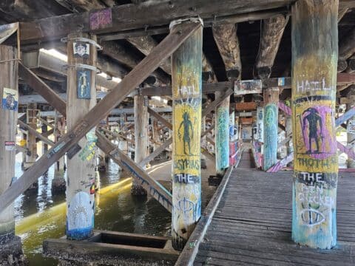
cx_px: 178
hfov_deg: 73.9
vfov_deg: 58.9
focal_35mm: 23
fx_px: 236
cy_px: 133
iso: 125
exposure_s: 1/100
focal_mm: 6.3
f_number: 1.7
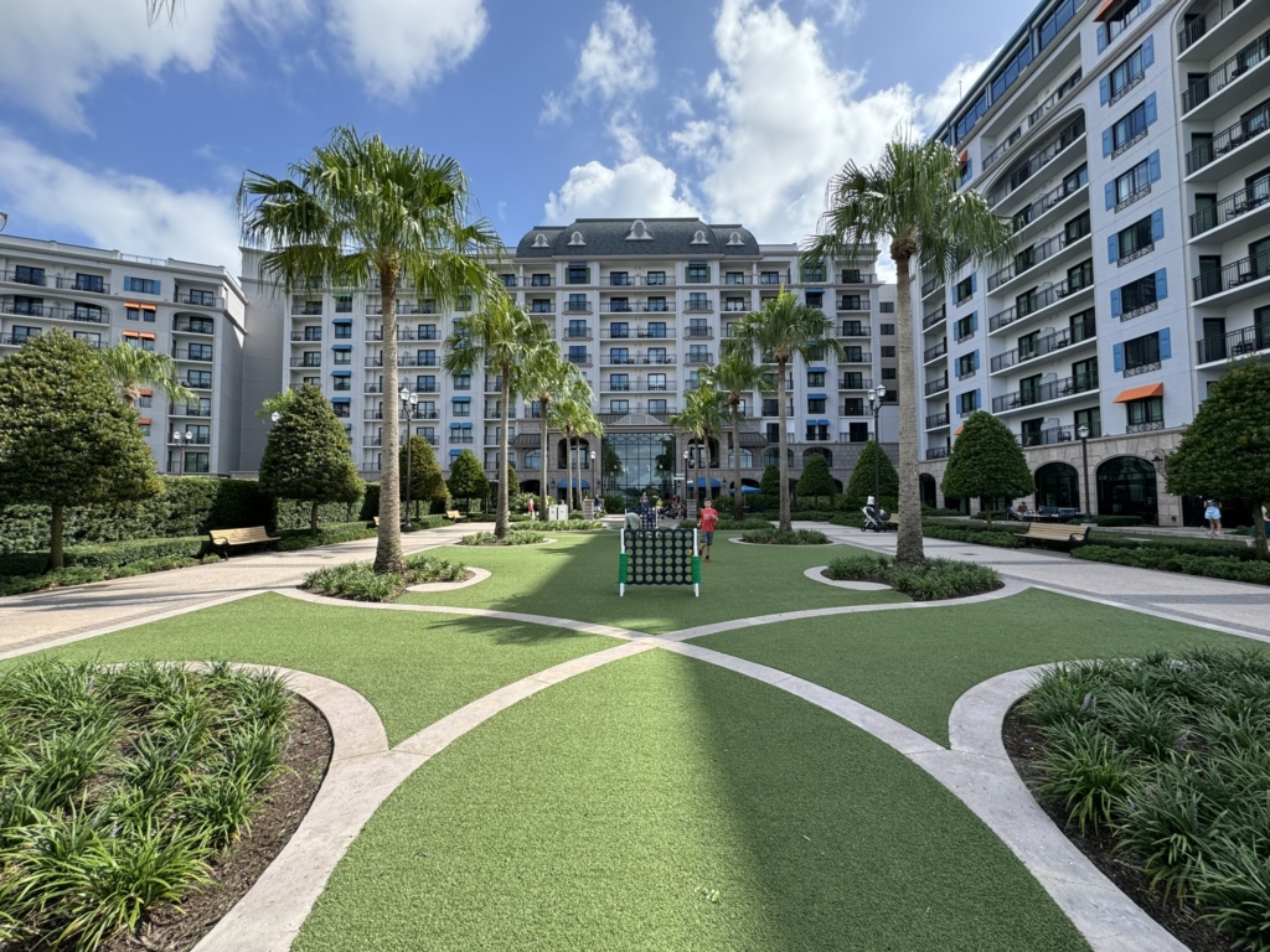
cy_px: 476
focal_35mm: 14
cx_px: 635
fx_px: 514
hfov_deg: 102.1
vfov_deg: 85.7
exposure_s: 1/641
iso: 40
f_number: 2.2
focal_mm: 2.22
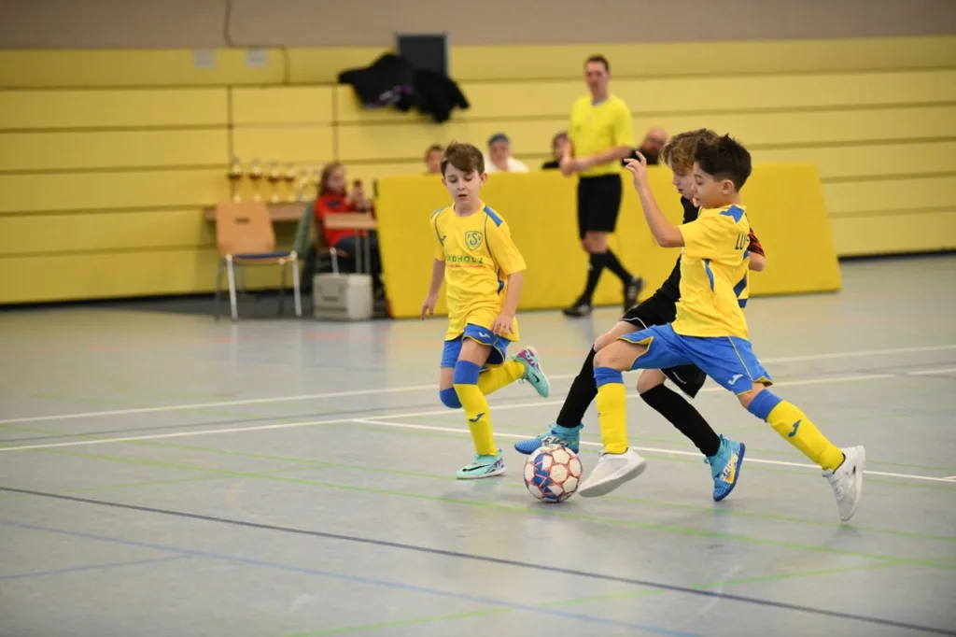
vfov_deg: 10.2
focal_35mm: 135
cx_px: 478
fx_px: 3584
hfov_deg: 15.2
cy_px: 318
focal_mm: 135
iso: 8000
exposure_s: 1/1250
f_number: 2.8
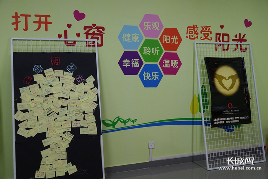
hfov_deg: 53.1
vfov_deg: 36.9
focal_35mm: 36
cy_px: 90
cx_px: 134
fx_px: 268
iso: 400
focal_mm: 13.31
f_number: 3.2
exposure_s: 1/40
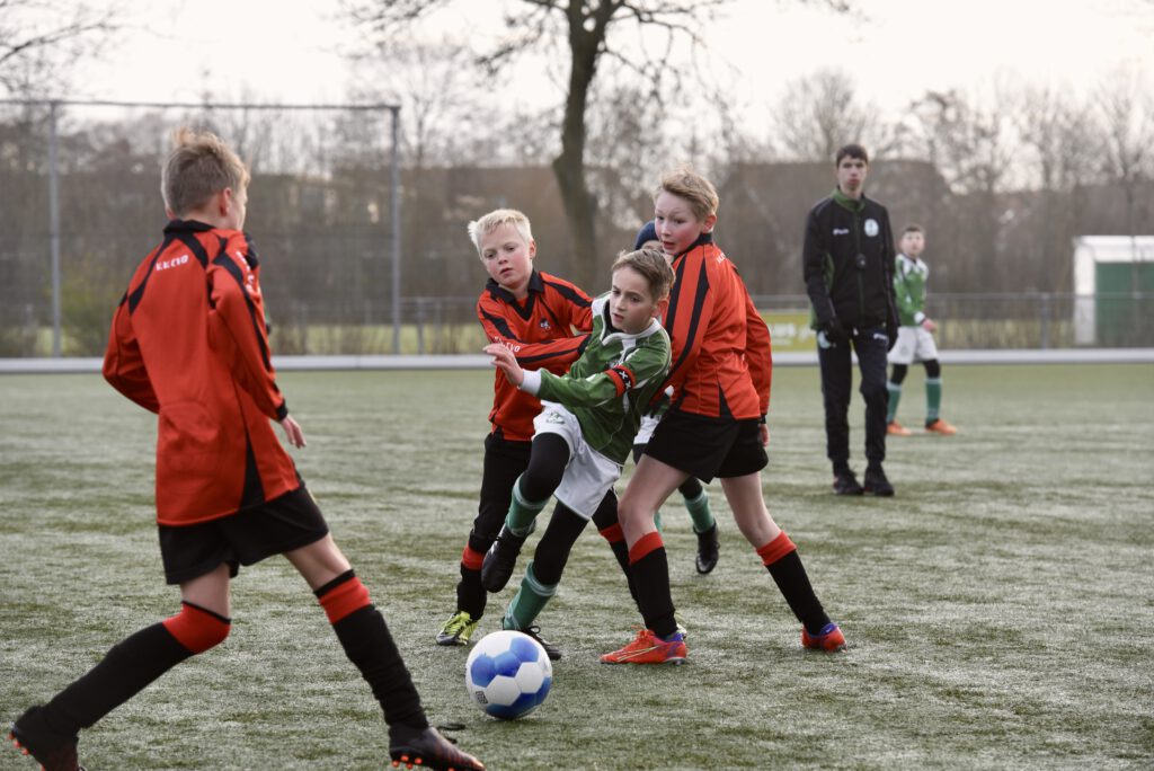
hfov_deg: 13.7
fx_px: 4811
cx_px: 577
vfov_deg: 9.2
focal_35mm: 150
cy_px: 386
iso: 1000
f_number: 5.6
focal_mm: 150
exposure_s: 1/640
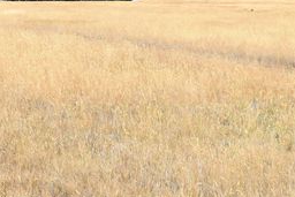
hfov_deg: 22.6
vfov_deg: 14.9
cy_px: 200
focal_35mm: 90
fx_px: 738
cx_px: 146
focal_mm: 20
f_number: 10
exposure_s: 1/400
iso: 200
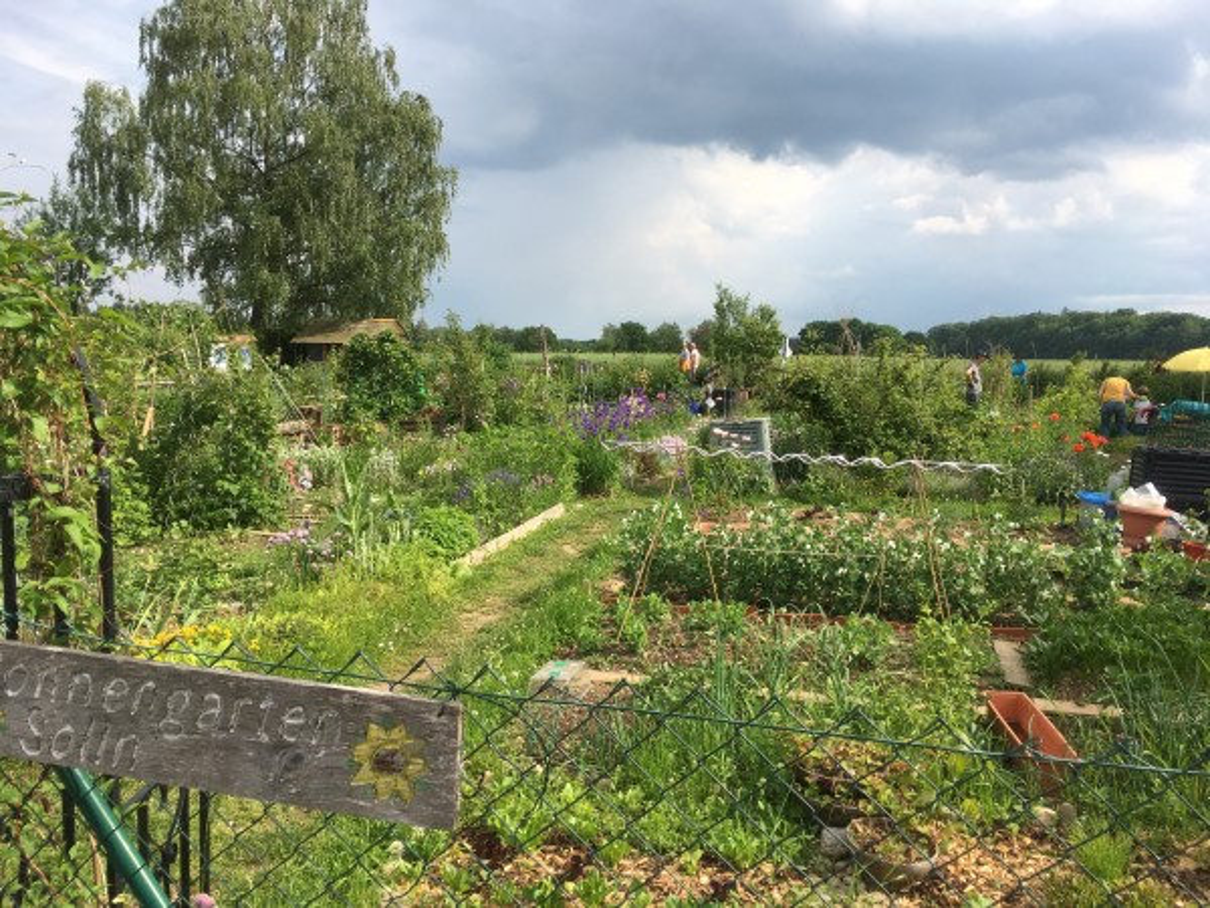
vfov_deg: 48.2
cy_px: 454
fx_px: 1014
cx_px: 605
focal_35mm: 29
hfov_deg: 61.7
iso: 25
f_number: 2.2
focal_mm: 4.15
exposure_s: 1/1026
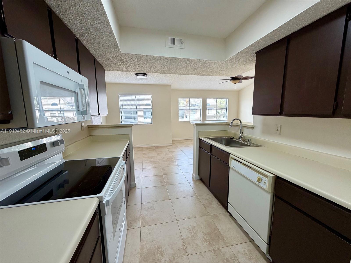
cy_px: 132
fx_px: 142
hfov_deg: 102.1
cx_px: 176
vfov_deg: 85.7
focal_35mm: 14
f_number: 2.2
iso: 125
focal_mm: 2.22
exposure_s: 1/120
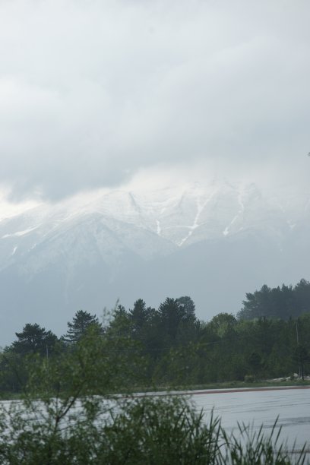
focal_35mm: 160
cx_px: 155
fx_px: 2067
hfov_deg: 8.6
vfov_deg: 12.8
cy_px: 232
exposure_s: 1/800
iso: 500
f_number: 7.1
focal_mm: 160
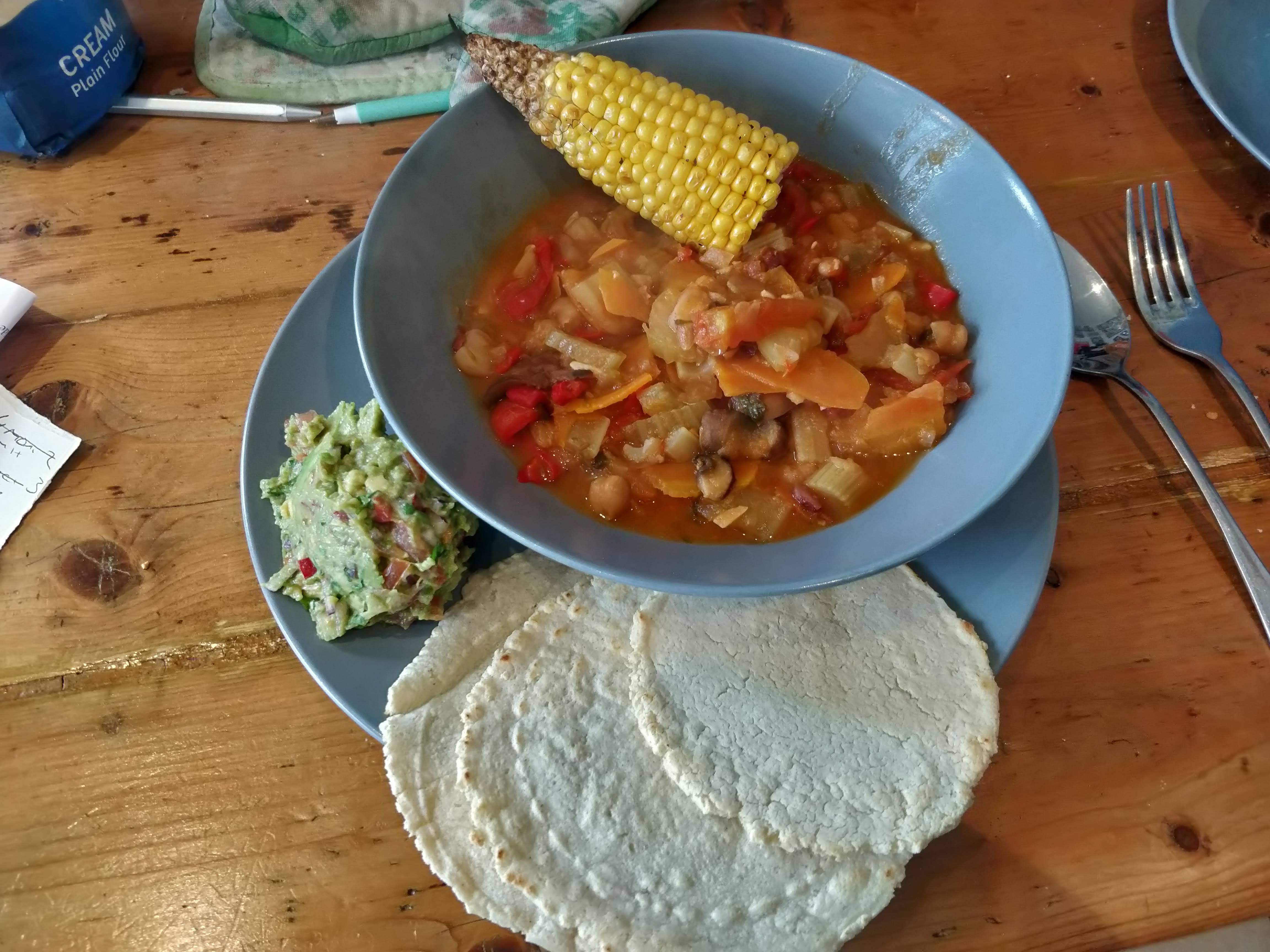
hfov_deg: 71.6
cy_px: 476
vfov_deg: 56.8
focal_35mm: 24
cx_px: 635
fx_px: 881
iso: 640
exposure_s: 1/50
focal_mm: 4.1
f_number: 1.7
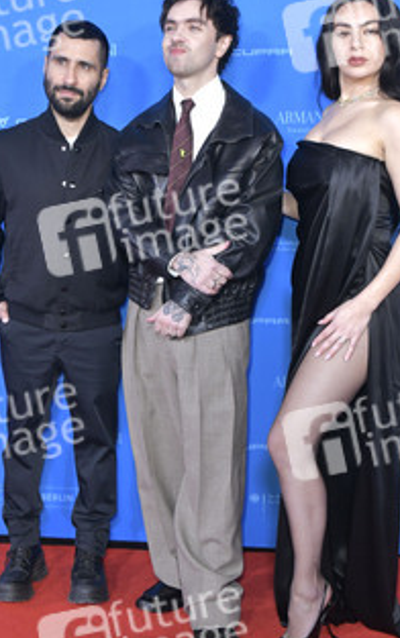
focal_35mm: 52
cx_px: 202
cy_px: 330
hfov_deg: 24.9
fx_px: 906
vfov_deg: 38.8
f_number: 5.6
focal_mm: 40
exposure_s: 1/200
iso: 1600
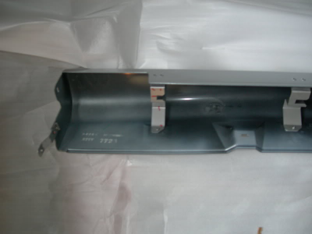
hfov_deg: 49.0
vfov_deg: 37.7
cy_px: 117
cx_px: 156
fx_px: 343
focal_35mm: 38
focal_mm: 7.8
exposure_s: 1/15.7
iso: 200
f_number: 2.8
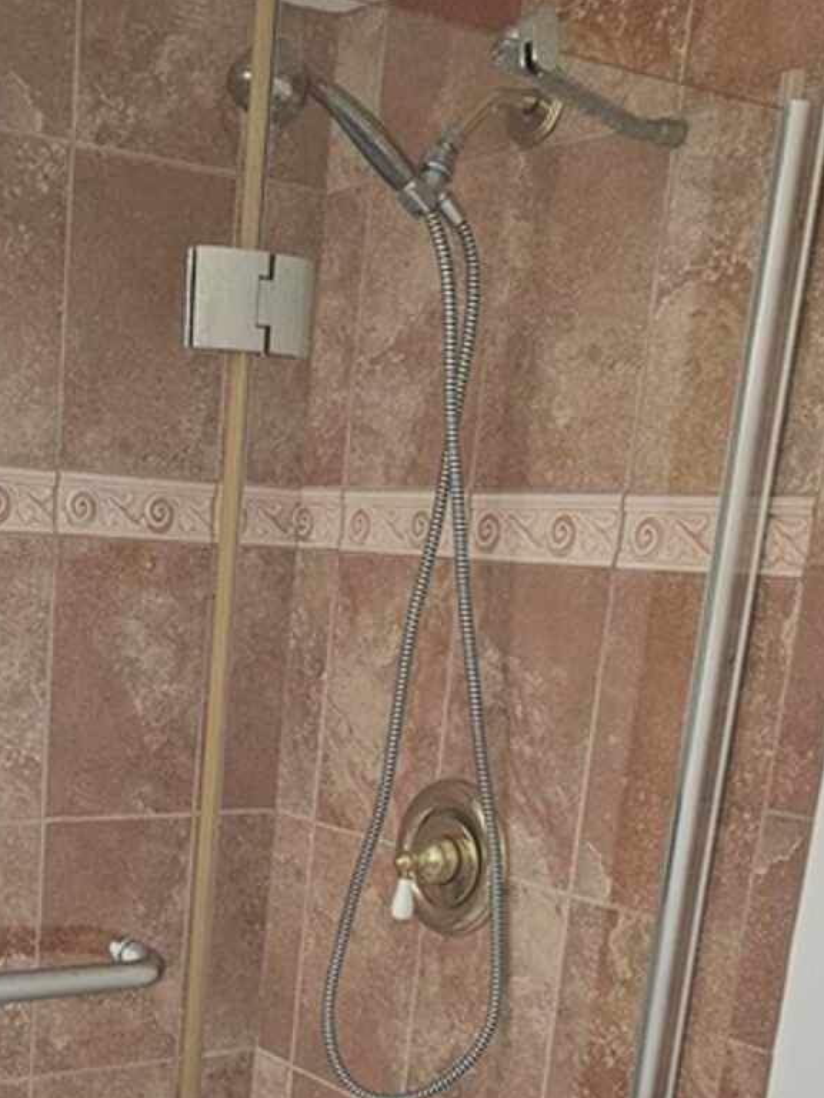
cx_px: 99
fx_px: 1618
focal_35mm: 51
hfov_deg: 27.6
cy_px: 984
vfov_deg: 35.3
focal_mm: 5.4
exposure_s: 1/120
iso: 800
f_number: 1.8
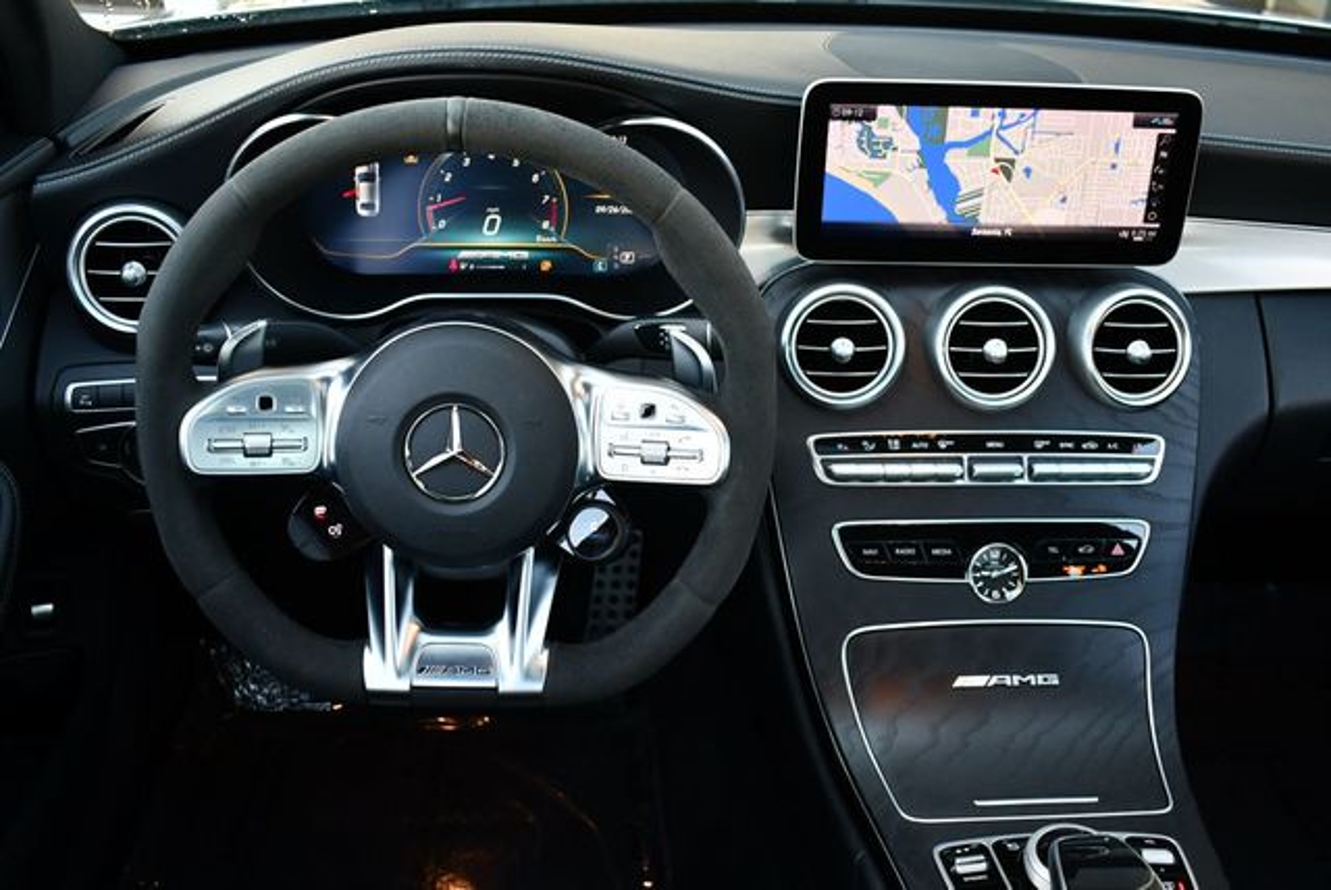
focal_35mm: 36
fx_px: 1332
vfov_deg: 36.9
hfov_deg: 53.1
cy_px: 445
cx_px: 666
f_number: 3.5
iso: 800
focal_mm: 18
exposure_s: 1/200
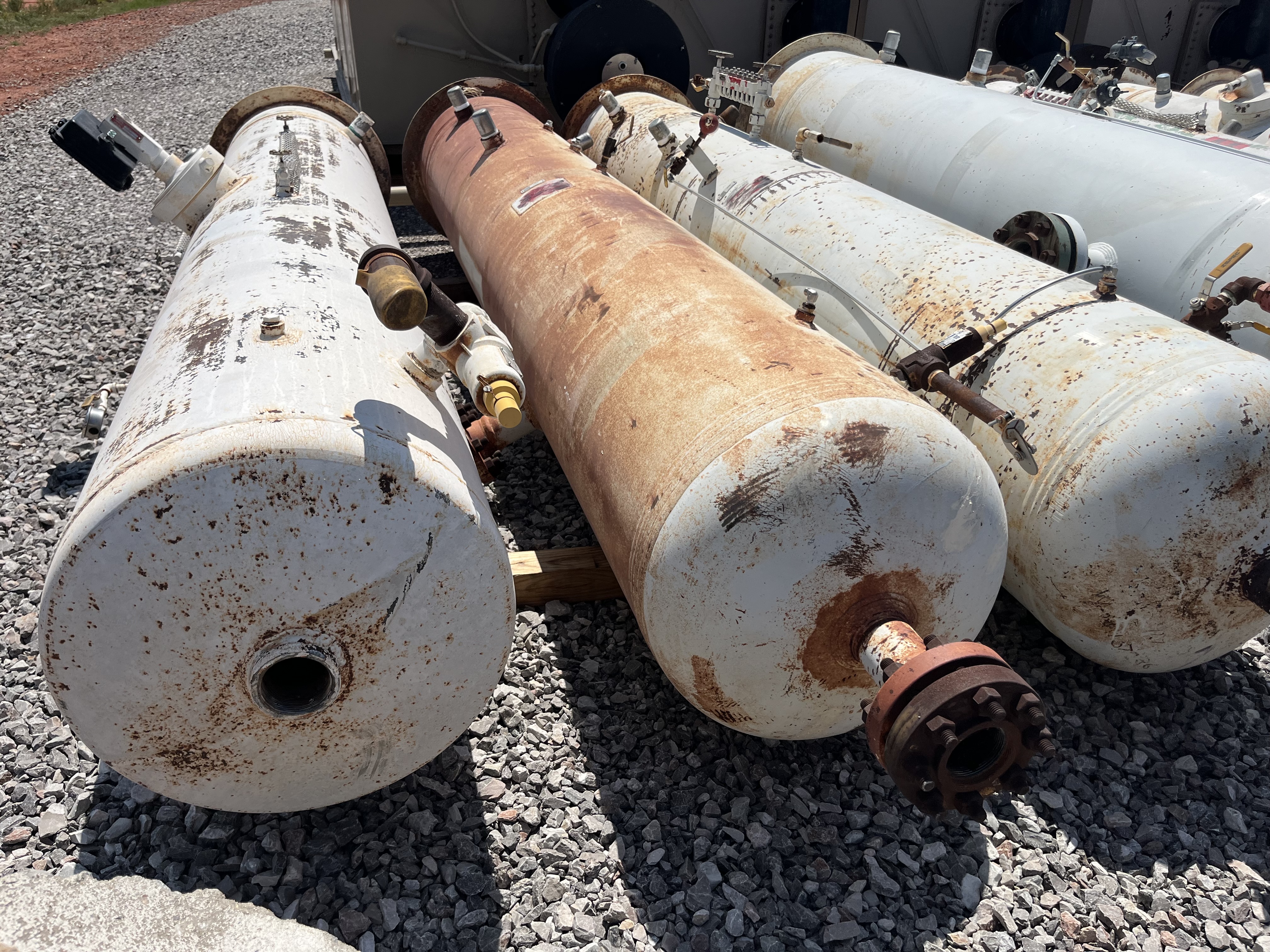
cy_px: 476
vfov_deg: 53.1
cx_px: 635
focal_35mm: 26
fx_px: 954
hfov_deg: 67.3
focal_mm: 5.1
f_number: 1.6
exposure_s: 1/7353
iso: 50
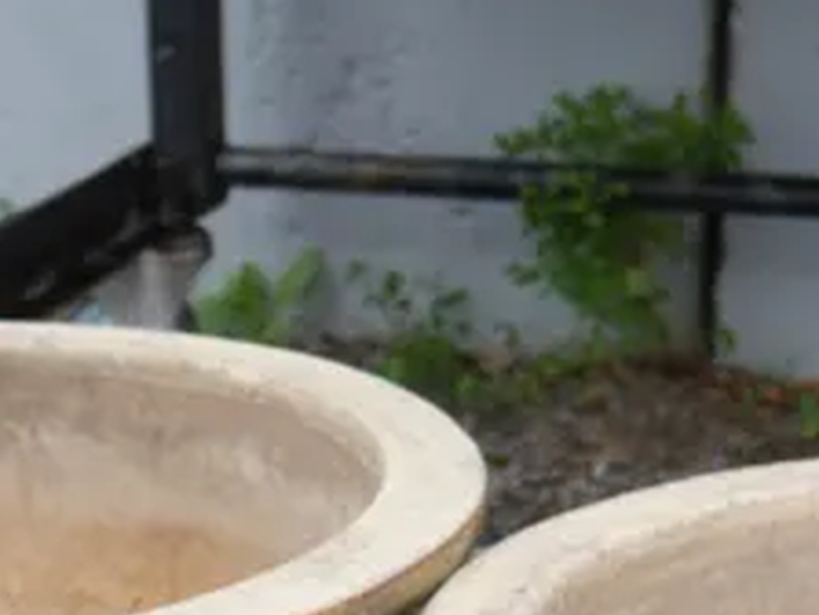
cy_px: 1356
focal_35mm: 128
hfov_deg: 15.4
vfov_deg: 10.4
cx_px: 333
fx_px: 3028
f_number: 4
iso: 200
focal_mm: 14
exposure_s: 1/125
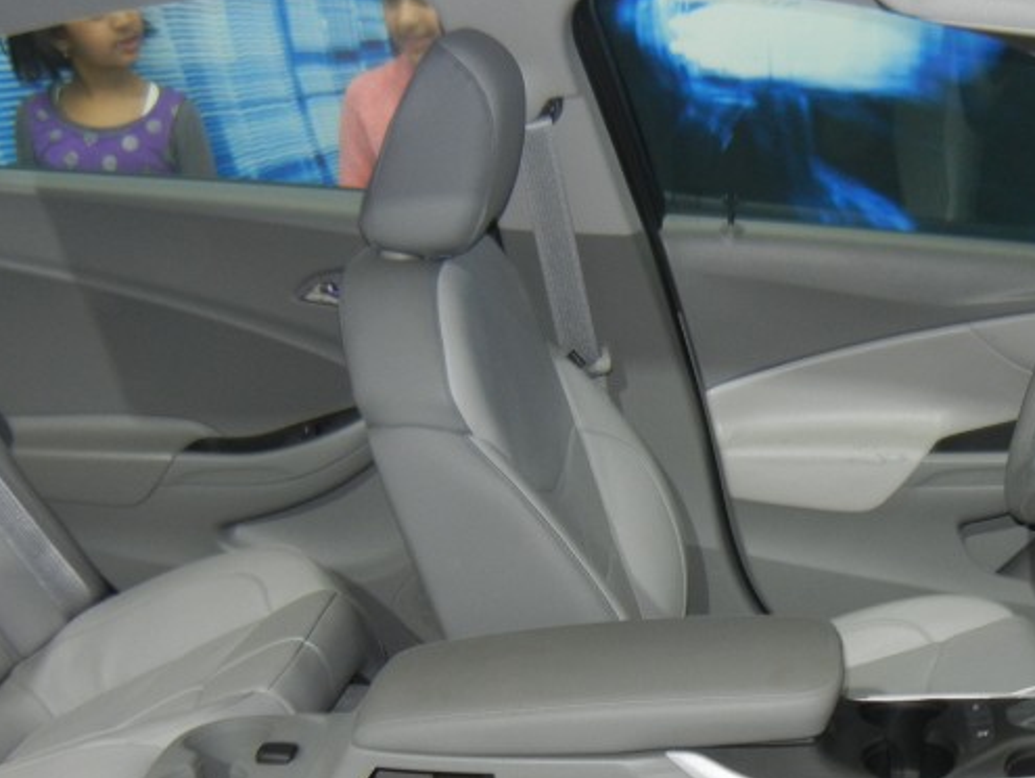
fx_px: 1855
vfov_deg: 23.2
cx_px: 820
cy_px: 657
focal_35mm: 62
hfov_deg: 30.5
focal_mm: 5.4
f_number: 3.5
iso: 200
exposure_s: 1/30
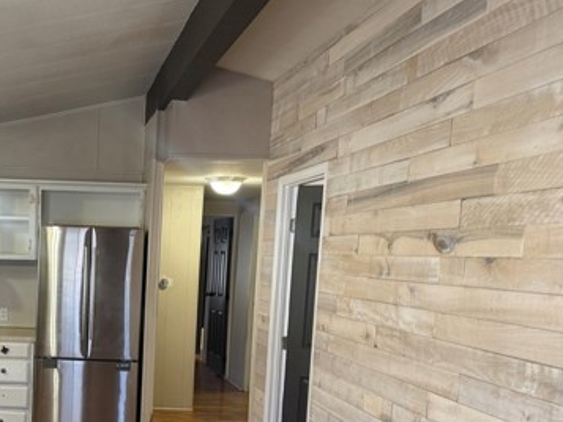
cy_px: 323
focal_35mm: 43
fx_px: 700
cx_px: 79
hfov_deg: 41.1
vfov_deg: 32.9
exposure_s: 1/71
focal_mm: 6.76
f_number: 1.78
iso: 200
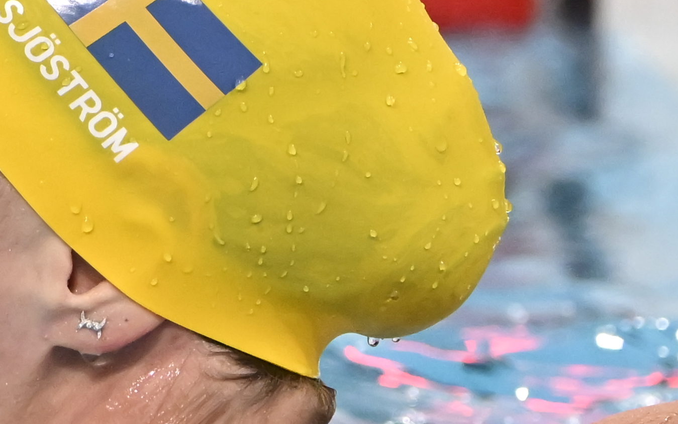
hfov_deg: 1.2
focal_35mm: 1741
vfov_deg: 0.8
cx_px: -16
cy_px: 275
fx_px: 32168
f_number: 4
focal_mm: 600
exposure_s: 1/2500
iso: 3200
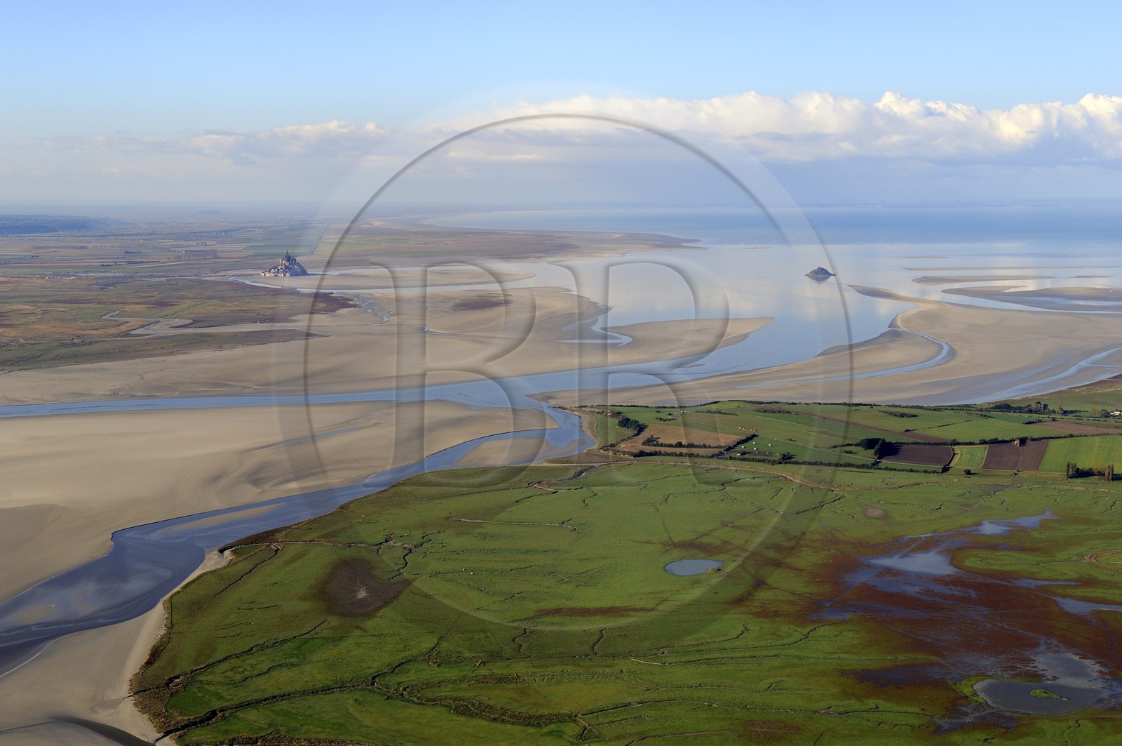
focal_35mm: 52
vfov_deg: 25.9
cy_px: 373
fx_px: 1619
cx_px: 561
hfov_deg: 38.2
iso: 400
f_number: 9
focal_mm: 52
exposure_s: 1/1000
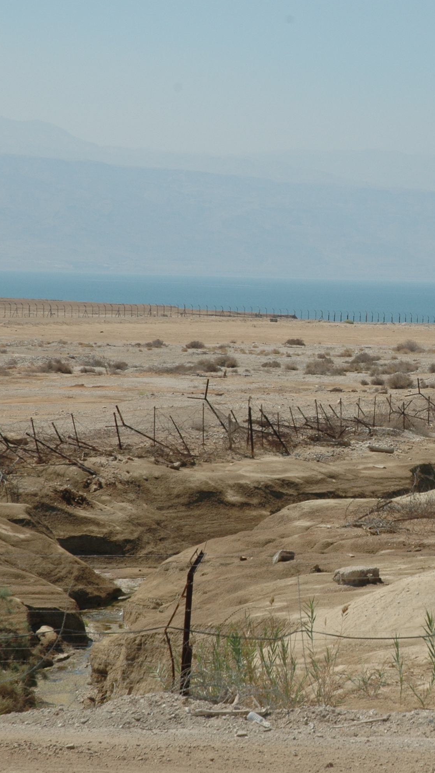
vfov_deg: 16.4
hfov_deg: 9.2
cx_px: 464
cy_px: 387
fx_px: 2682
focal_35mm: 131
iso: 200
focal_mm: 55
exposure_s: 1/400
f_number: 10
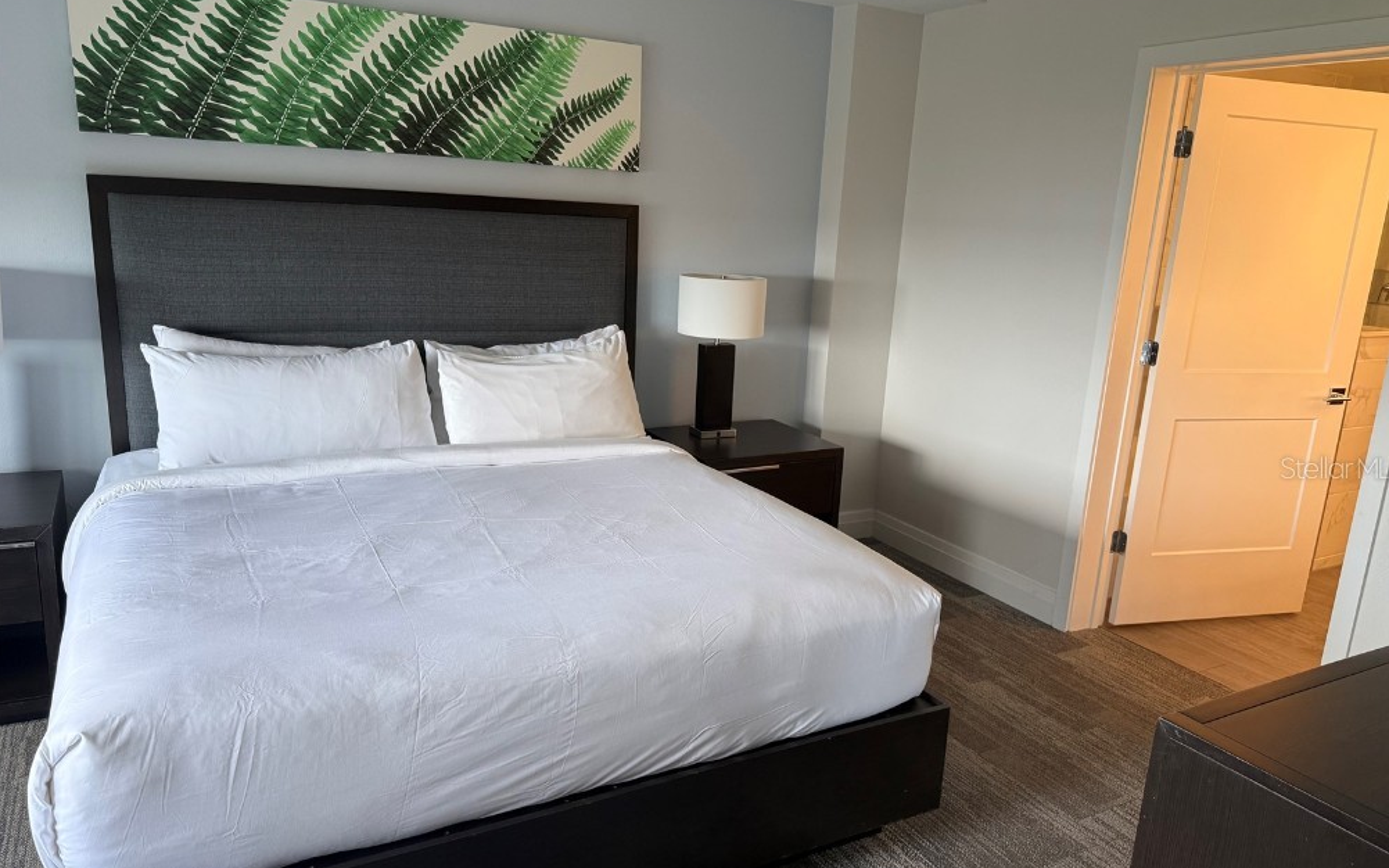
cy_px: 467
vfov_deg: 47.5
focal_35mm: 26
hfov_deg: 70.4
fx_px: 984
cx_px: 701
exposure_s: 1/120
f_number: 1.78
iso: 160
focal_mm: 6.76
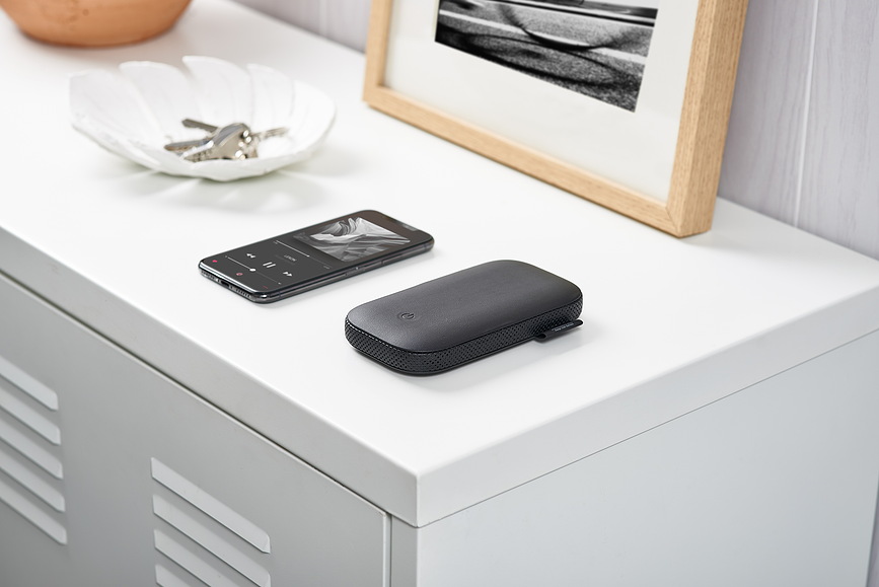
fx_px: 2076
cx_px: 440
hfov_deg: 23.9
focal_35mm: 85
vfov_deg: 16.1
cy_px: 294
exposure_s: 1/125
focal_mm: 85
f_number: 6.3
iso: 50
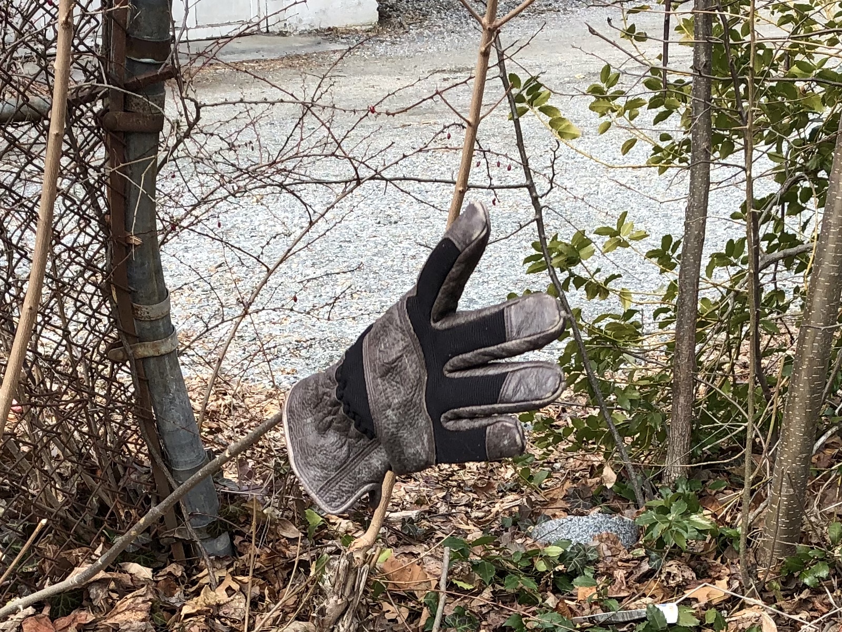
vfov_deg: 49.7
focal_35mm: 28
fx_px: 681
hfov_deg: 63.4
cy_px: 316
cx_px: 421
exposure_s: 1/665
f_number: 1.8
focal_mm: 3.99
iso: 20
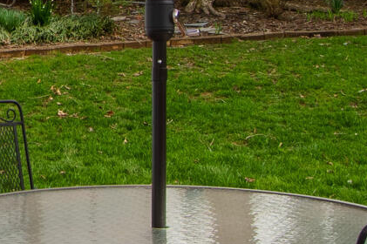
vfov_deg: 12.6
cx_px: -130
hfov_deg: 17.7
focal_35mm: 107
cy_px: -20
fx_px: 1090
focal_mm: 10
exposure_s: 1/60
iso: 100
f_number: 8
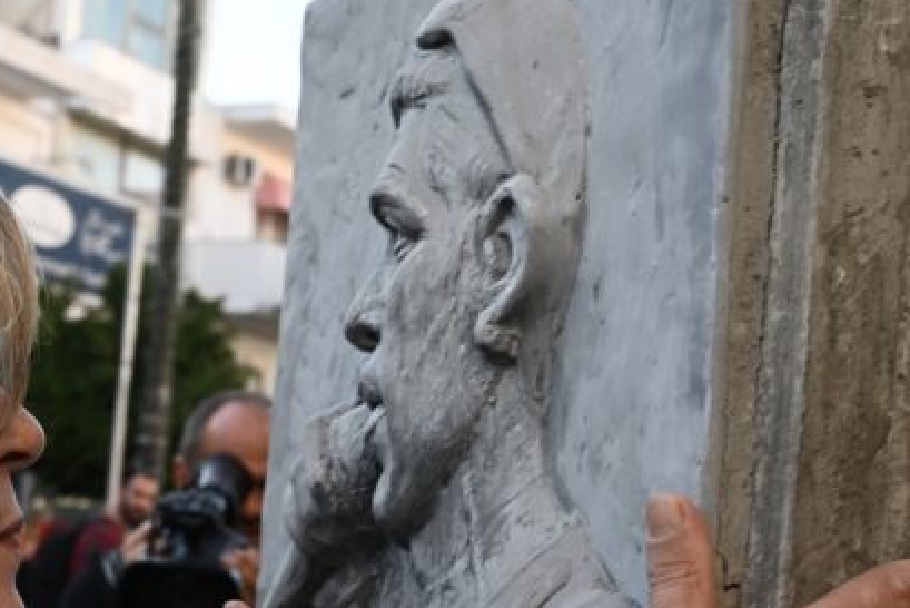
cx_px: 214
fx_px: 2225
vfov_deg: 15.5
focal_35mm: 88
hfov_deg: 22.9
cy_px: 403
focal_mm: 48
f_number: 9
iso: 320
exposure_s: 1/125
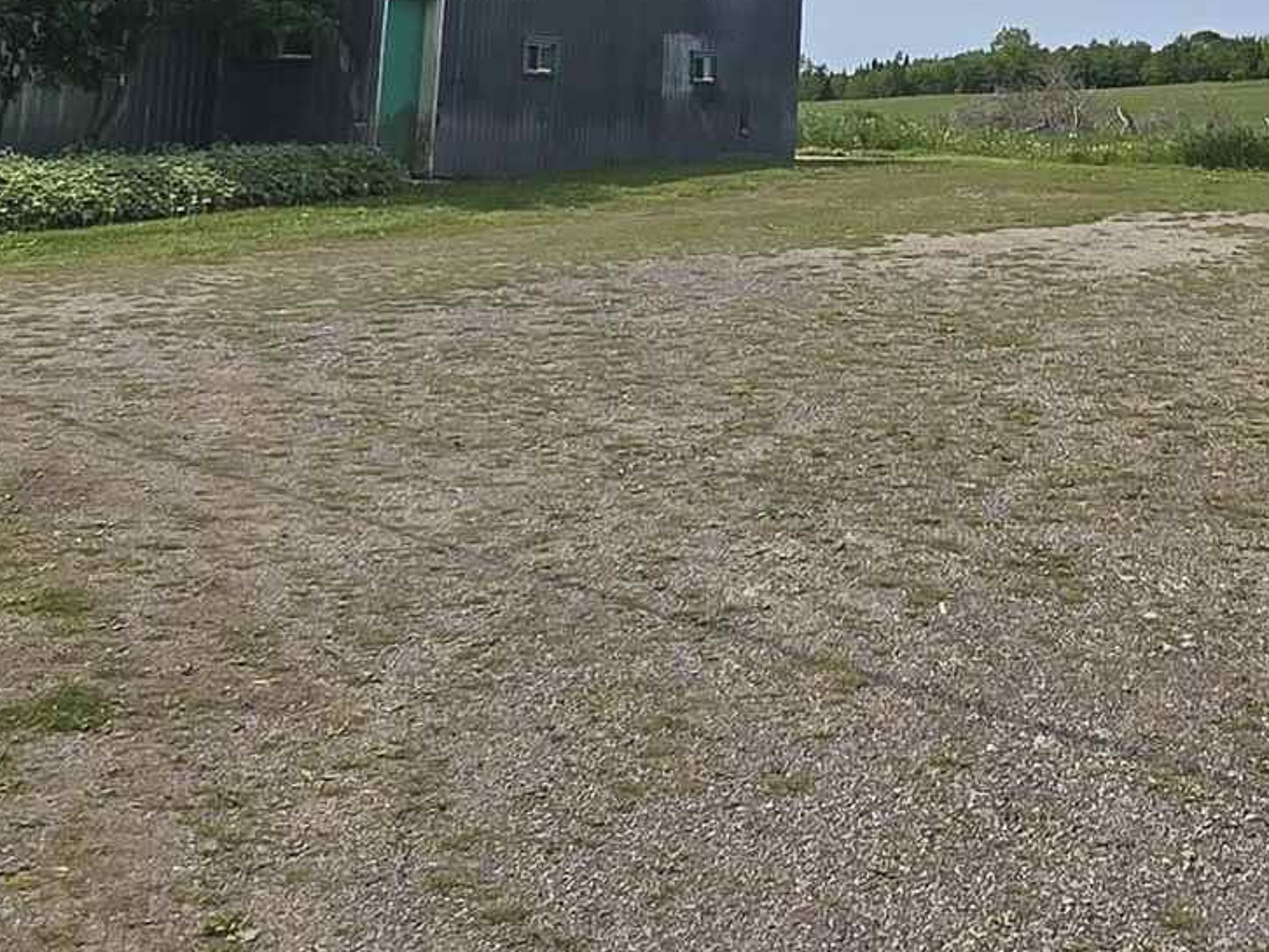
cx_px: 1178
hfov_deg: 32.9
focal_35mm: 55
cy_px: -166
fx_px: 2017
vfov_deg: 24.3
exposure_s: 1/4373
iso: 50
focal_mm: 2.2
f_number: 2.2
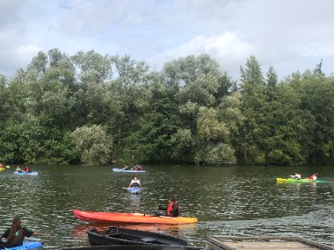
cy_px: 189
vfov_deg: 24.5
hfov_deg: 32.2
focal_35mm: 59
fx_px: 569
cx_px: 91
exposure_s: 1/1919
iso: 20
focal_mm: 3.99
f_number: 1.8
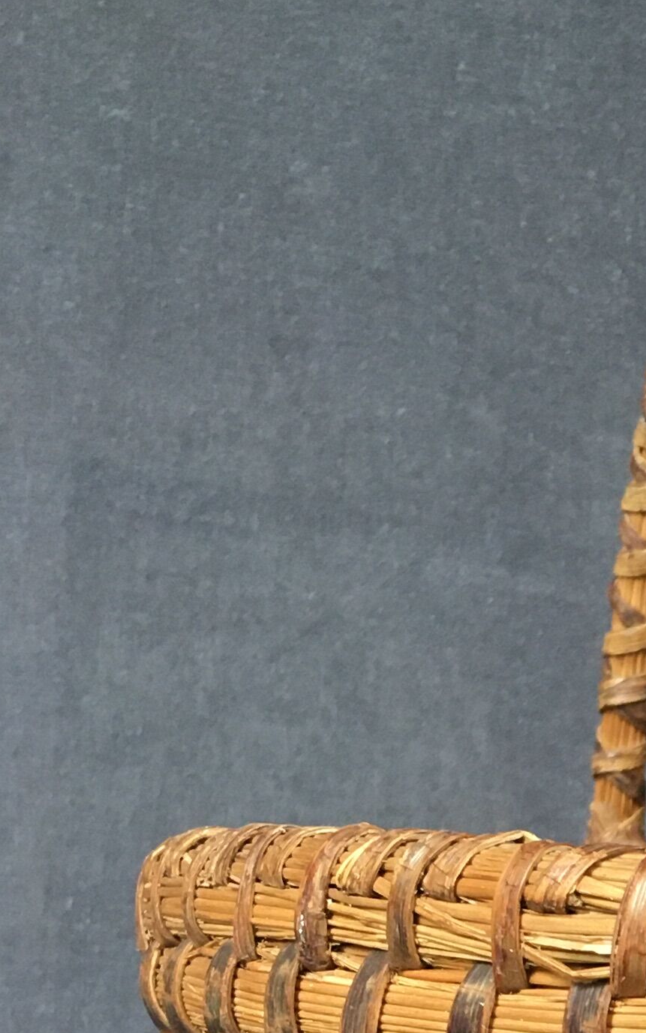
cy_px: 1293
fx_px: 2534
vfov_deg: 21.2
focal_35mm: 90
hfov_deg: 13.4
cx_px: 1074
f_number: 2.2
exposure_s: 1/33
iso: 160
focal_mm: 4.15
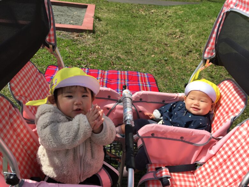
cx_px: 124
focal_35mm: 29
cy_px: 94
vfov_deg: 48.2
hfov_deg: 61.7
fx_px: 209
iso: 32
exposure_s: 1/1647
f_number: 2.2
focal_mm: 4.15
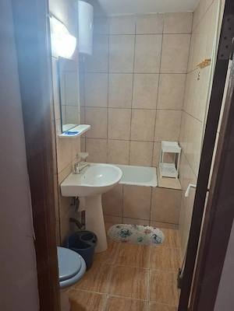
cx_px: 117
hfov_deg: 58.9
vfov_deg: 73.9
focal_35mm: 23
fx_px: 207
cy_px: 156
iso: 320
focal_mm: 5.54
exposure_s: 1/60.2
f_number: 1.8
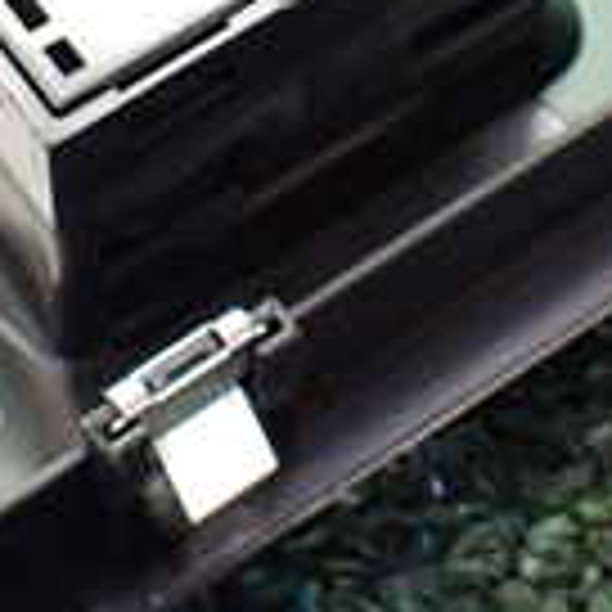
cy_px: 54
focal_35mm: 117
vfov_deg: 14.7
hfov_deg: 14.9
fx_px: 2340
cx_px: 225
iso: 800
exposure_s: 1/125
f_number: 2.3
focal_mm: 5.4
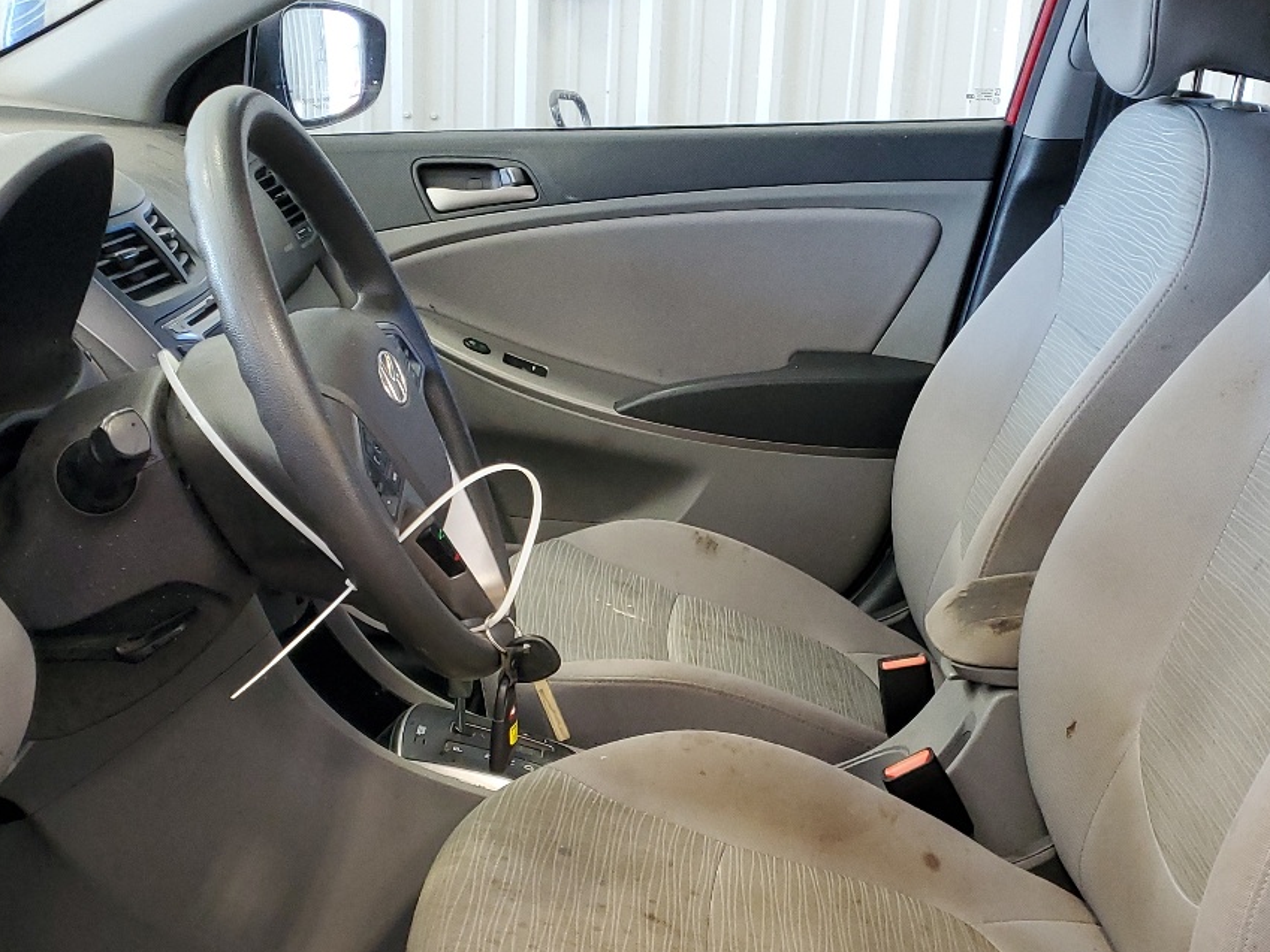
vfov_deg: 29.5
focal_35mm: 49
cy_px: 604
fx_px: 1798
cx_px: 681
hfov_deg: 38.9
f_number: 1.5
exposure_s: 1/60.2
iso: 152
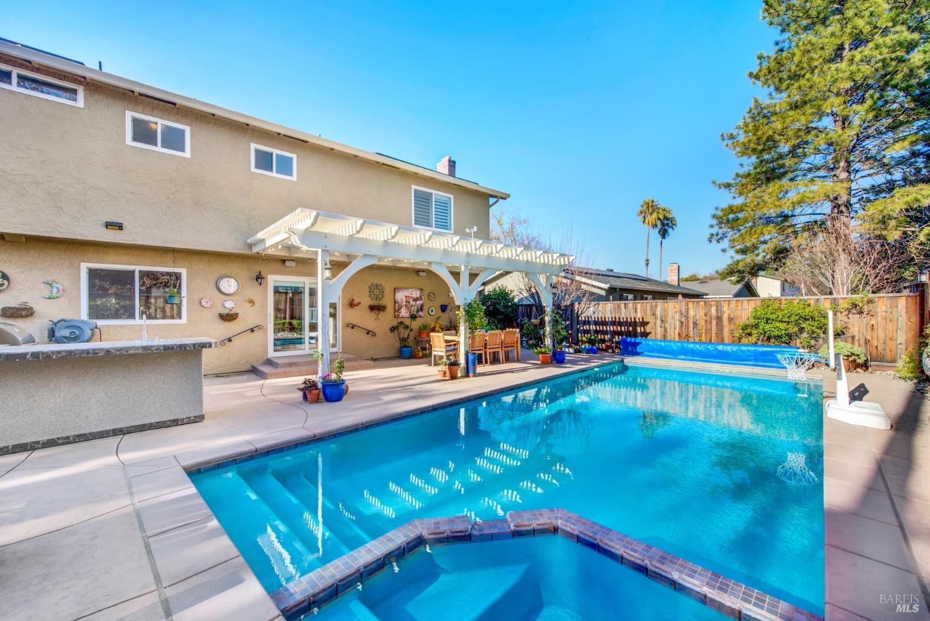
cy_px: 310
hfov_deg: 104.2
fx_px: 362
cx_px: 465
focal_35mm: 14
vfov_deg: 81.3
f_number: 14
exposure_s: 1/40
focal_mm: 14
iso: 100
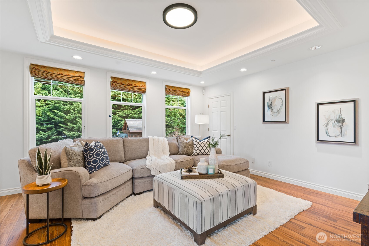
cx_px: 184
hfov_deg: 96.7
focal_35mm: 16
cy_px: 123
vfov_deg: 73.7
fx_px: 164
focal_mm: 16
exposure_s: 1/2.5
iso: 160
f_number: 9
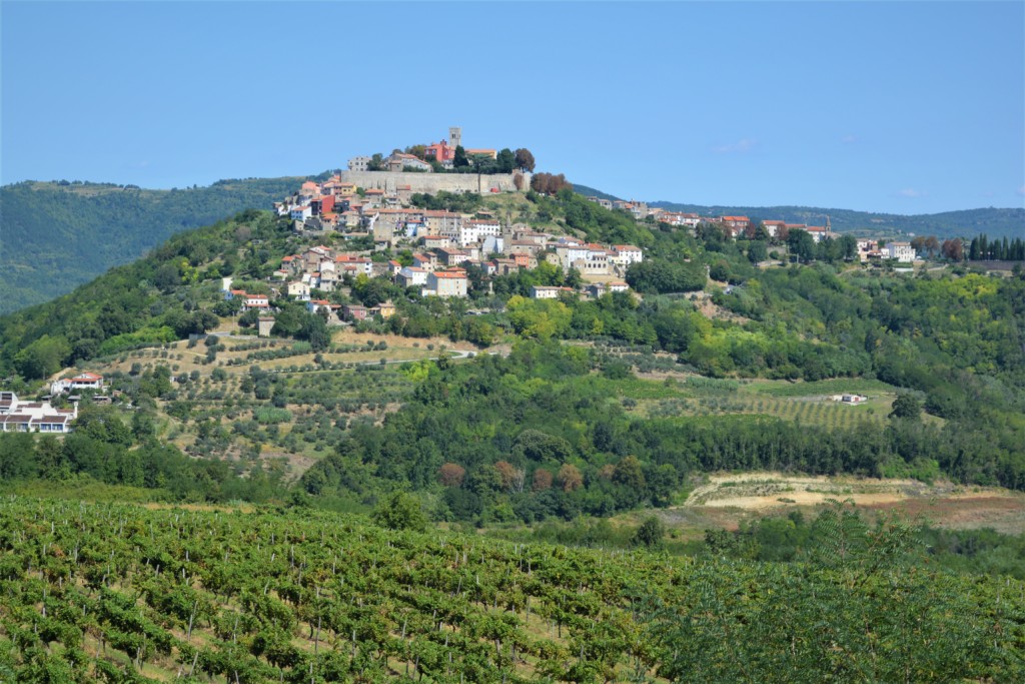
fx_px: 2349
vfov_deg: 16.6
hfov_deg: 24.6
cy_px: 342
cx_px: 512
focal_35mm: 82
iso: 110
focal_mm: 55
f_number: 8
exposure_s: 1/250
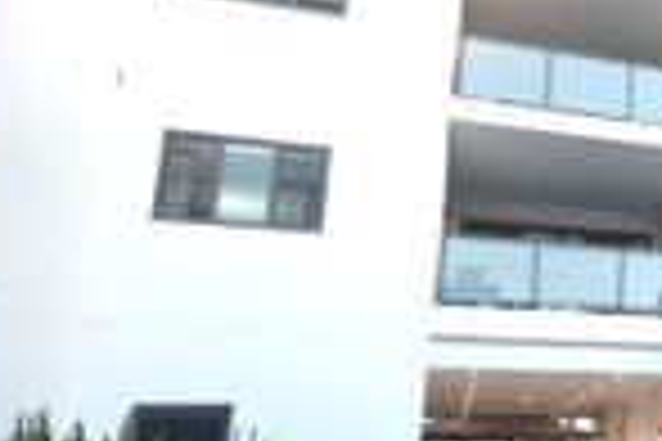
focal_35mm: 48
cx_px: 923
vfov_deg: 28.0
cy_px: 259
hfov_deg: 29.8
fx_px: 883
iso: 640
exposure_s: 1/80
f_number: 4.5
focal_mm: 10
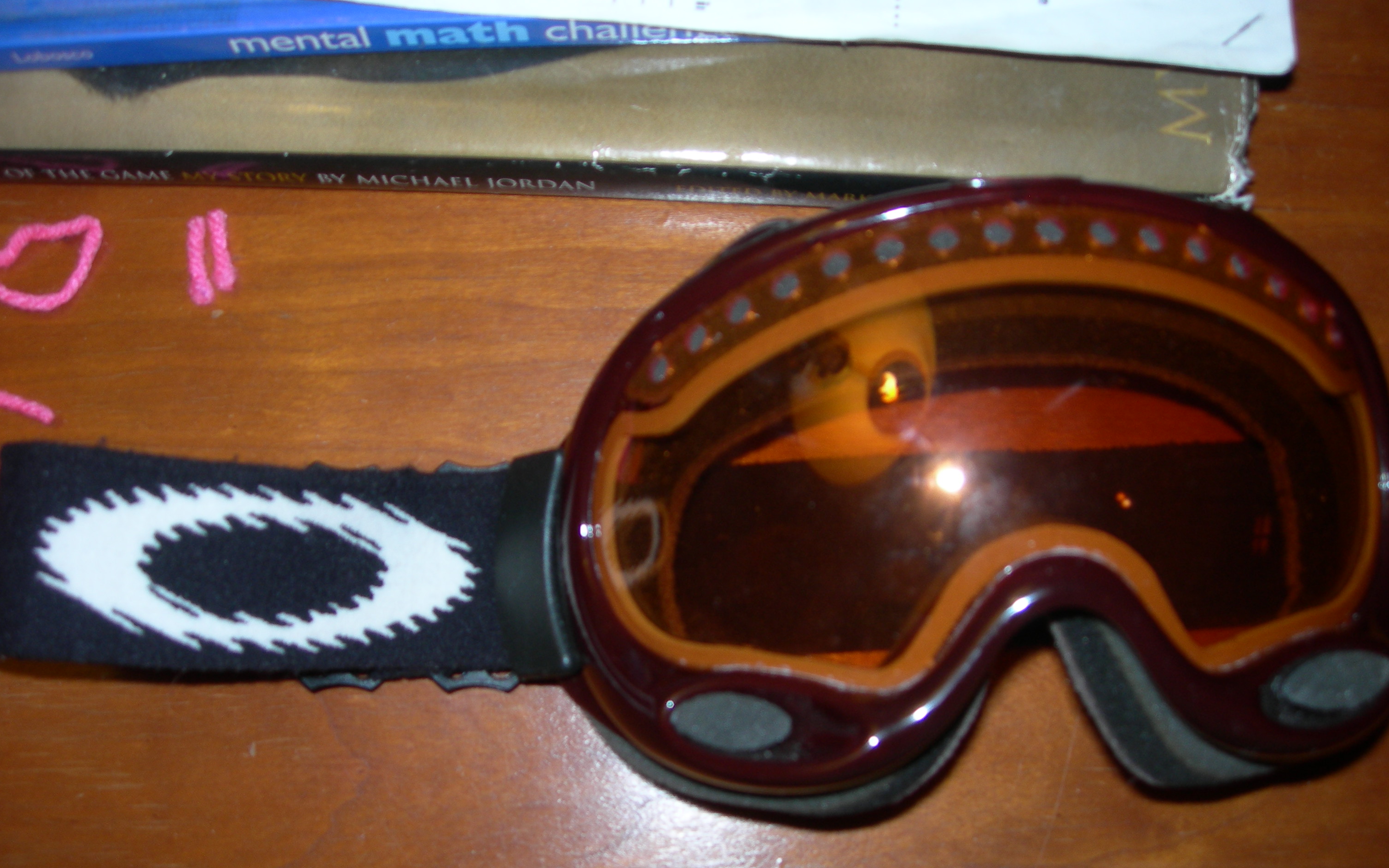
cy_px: 500
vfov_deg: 31.2
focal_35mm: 41
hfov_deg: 48.2
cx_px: 693
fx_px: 1552
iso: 50
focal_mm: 7.8
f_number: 2.8
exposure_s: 1/60.1
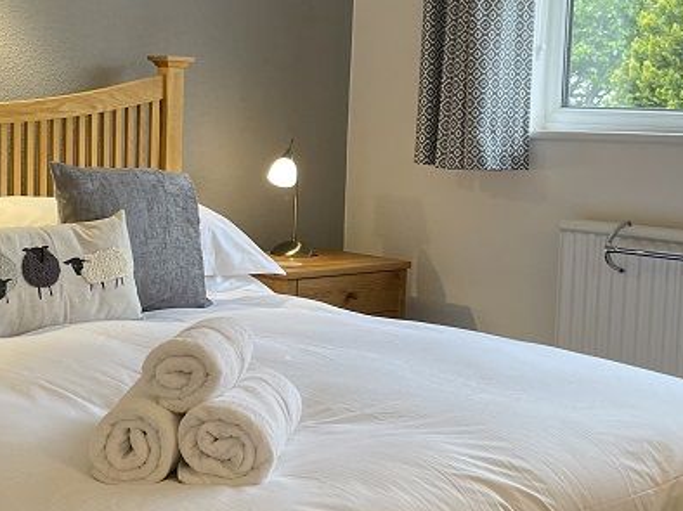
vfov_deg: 22.2
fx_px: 1301
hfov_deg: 29.3
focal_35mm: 66
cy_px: 260
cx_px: 267
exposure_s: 1/100
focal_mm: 4.2
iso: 100
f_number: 1.6
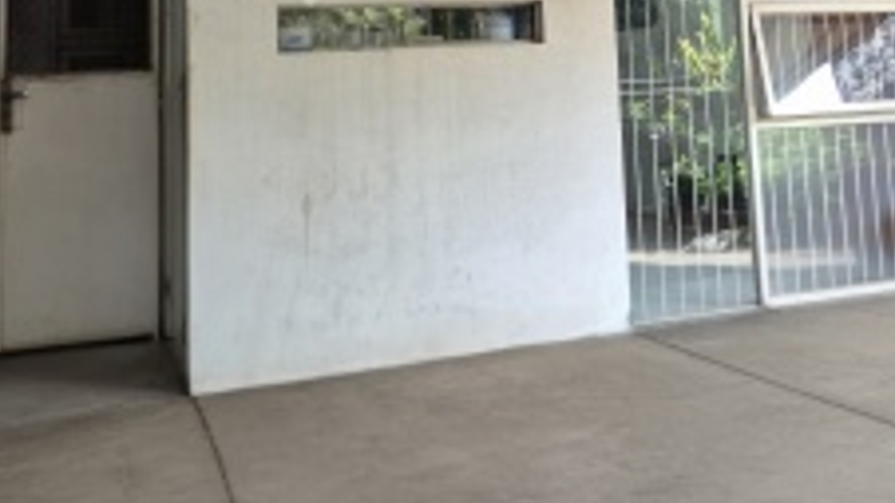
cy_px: -67
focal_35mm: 51
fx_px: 1210
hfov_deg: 40.0
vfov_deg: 22.0
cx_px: 616
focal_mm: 5.4
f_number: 1.8
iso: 100
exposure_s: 1/182
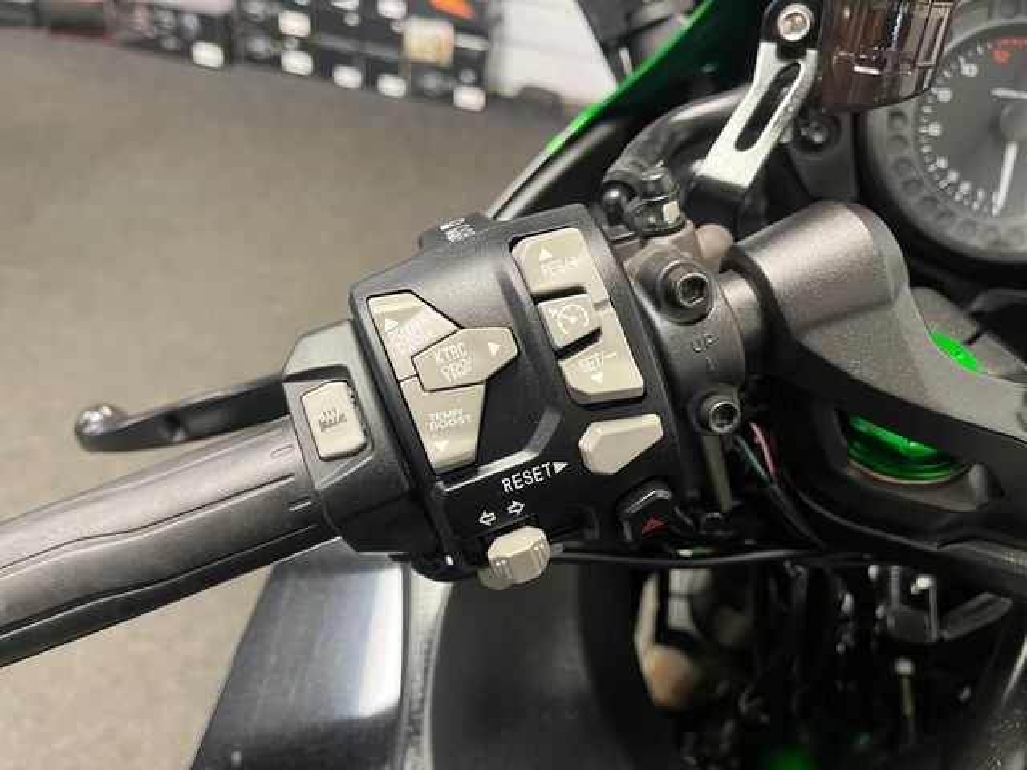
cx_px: 514
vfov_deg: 53.1
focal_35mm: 26
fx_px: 771
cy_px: 385
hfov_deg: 67.3
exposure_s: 1/50
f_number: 1.6
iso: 400
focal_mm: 5.1
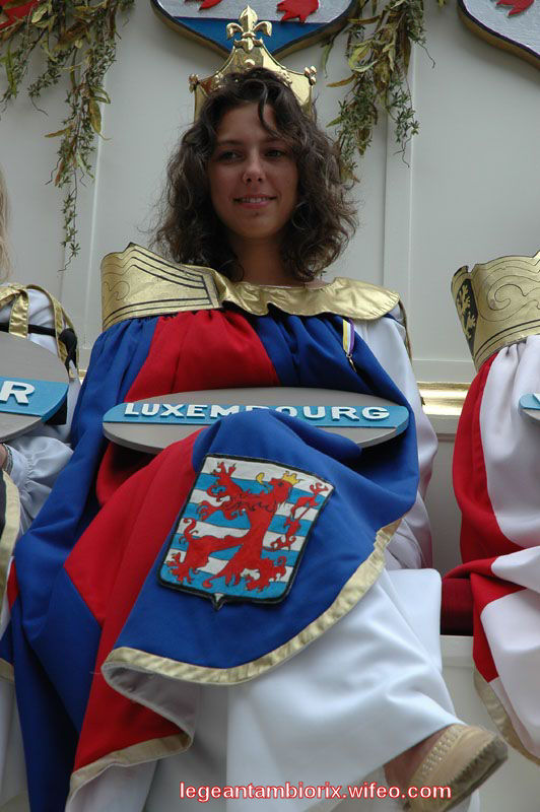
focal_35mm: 105
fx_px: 2366
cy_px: 406
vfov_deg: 19.5
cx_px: 270
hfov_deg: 13.0
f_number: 6.3
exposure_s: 1/320
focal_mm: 70
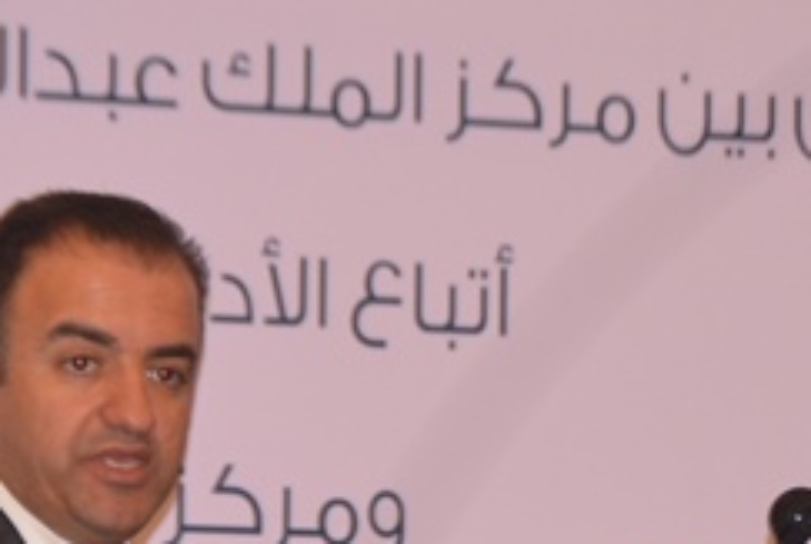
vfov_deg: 3.7
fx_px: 8497
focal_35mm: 376
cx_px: 487
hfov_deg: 5.5
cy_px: 577
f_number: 4.5
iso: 800
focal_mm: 85
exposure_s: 1/60
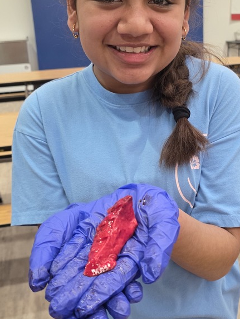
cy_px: 163
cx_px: 139
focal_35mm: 41
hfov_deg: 35.1
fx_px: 379
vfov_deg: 45.8
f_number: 1.7
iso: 320
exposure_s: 1/120
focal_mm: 6.3
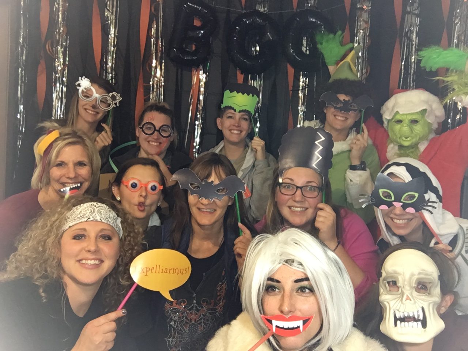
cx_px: 234
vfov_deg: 45.4
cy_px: 176
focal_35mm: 31
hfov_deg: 58.4
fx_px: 419
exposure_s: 1/30
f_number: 2.2
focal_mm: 2.65
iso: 80
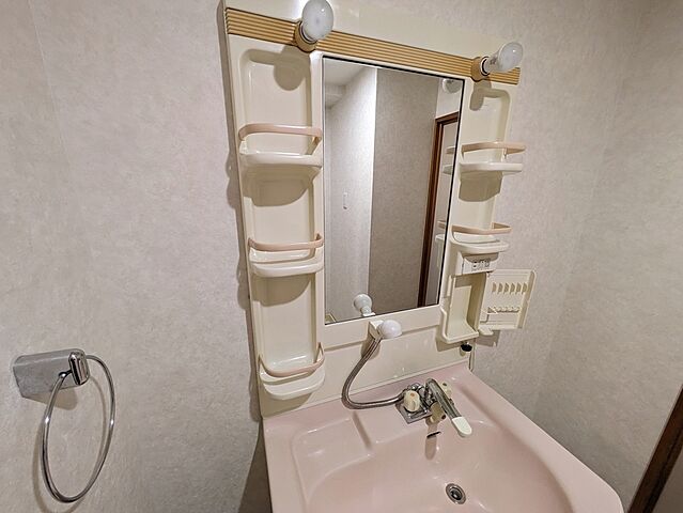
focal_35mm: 14
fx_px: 276
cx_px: 342
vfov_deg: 85.7
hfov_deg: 102.0
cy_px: 256
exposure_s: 1/30
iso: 198
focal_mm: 1.83
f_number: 2.2
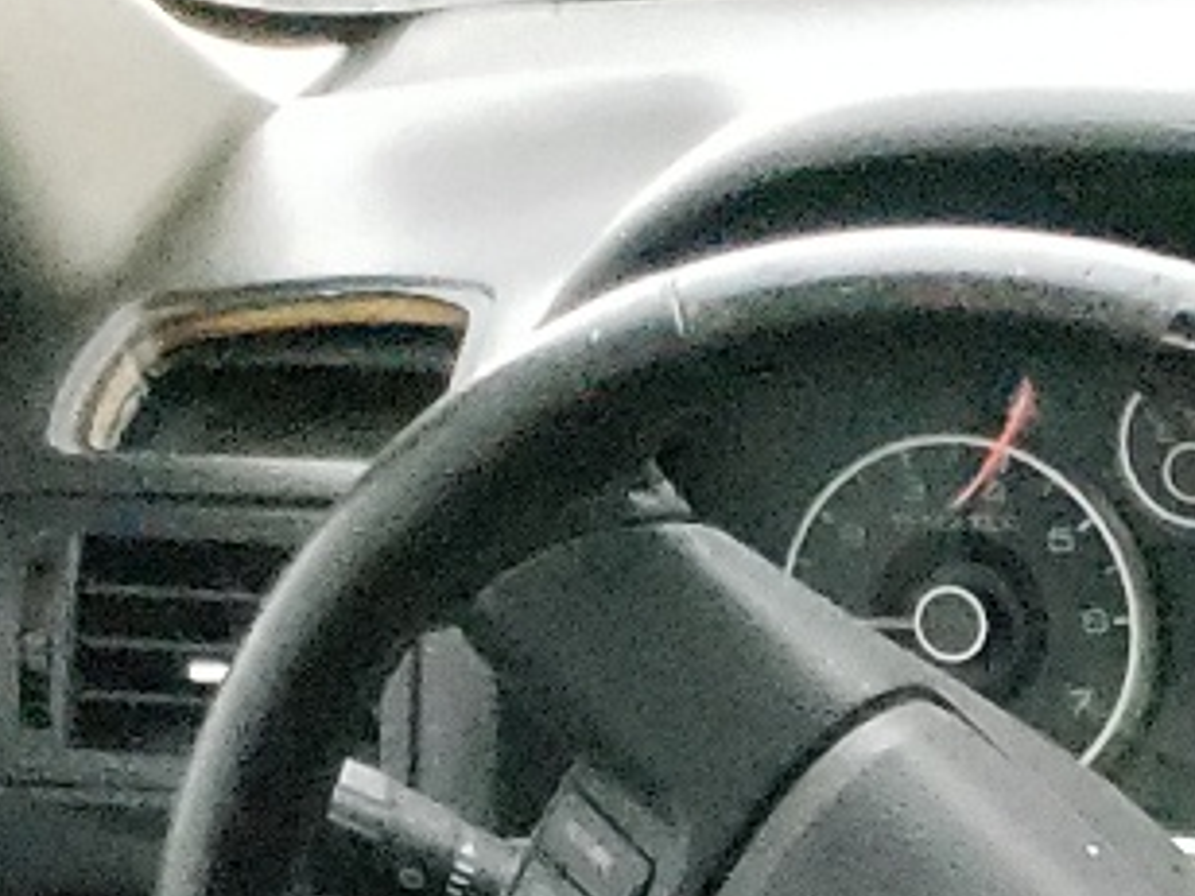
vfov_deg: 9.6
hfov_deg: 12.8
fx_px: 4660
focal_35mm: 135
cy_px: 2265
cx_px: 2378
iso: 1471
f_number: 1.5
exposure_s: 1/24
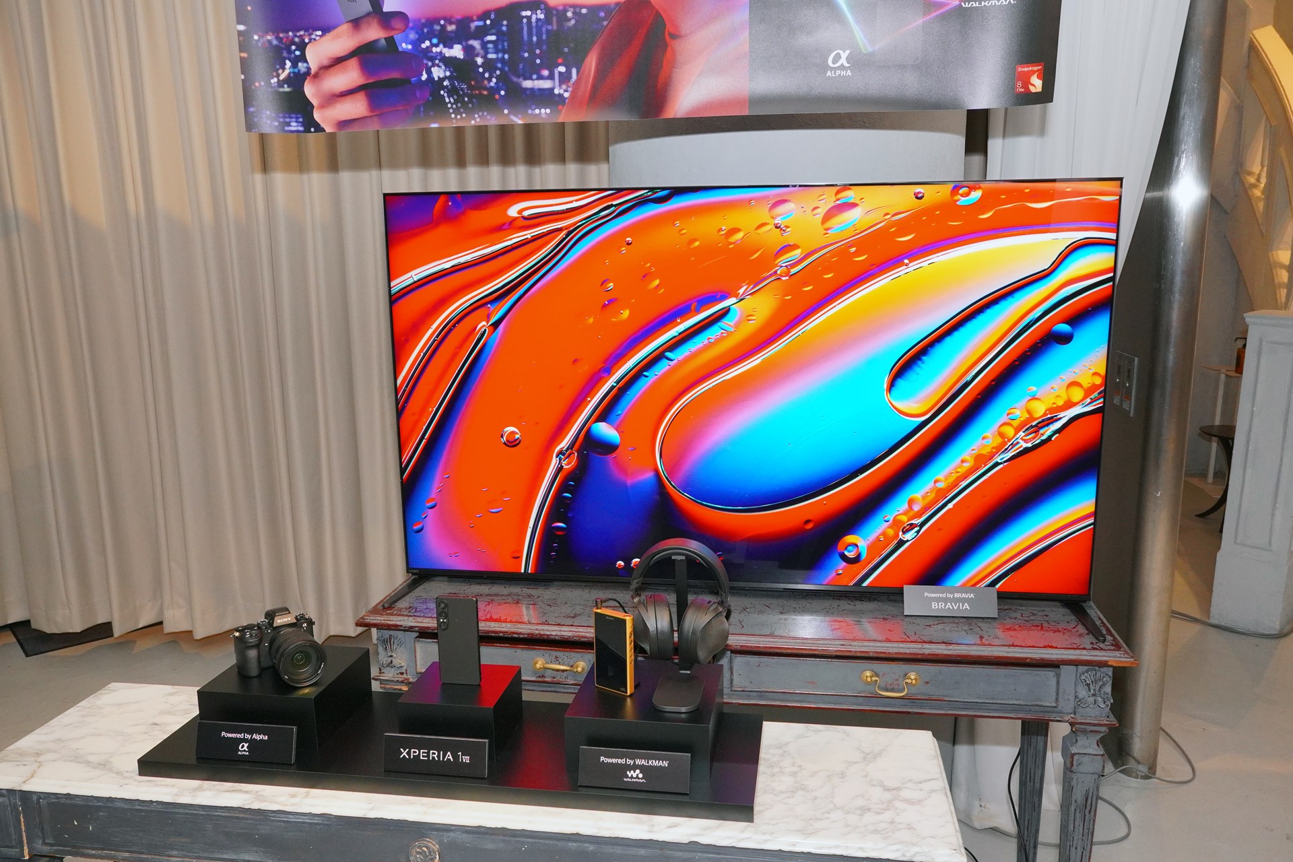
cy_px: 431
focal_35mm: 27
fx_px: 970
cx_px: 646
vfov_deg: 47.9
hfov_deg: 67.4
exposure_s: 1/125
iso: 1600
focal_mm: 18
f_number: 7.1
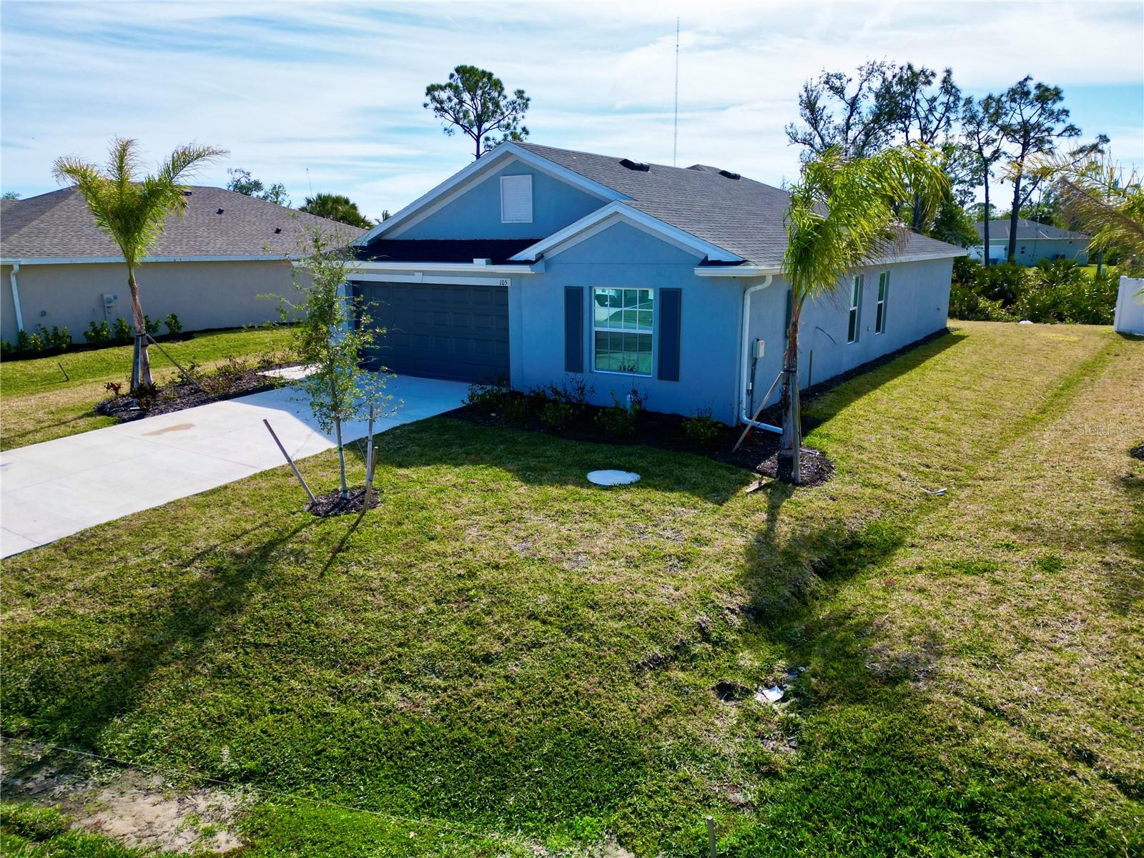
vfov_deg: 56.8
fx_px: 793
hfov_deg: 71.6
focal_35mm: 24
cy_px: 429
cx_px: 572
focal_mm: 6.72
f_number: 1.7
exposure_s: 1/3200
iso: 120
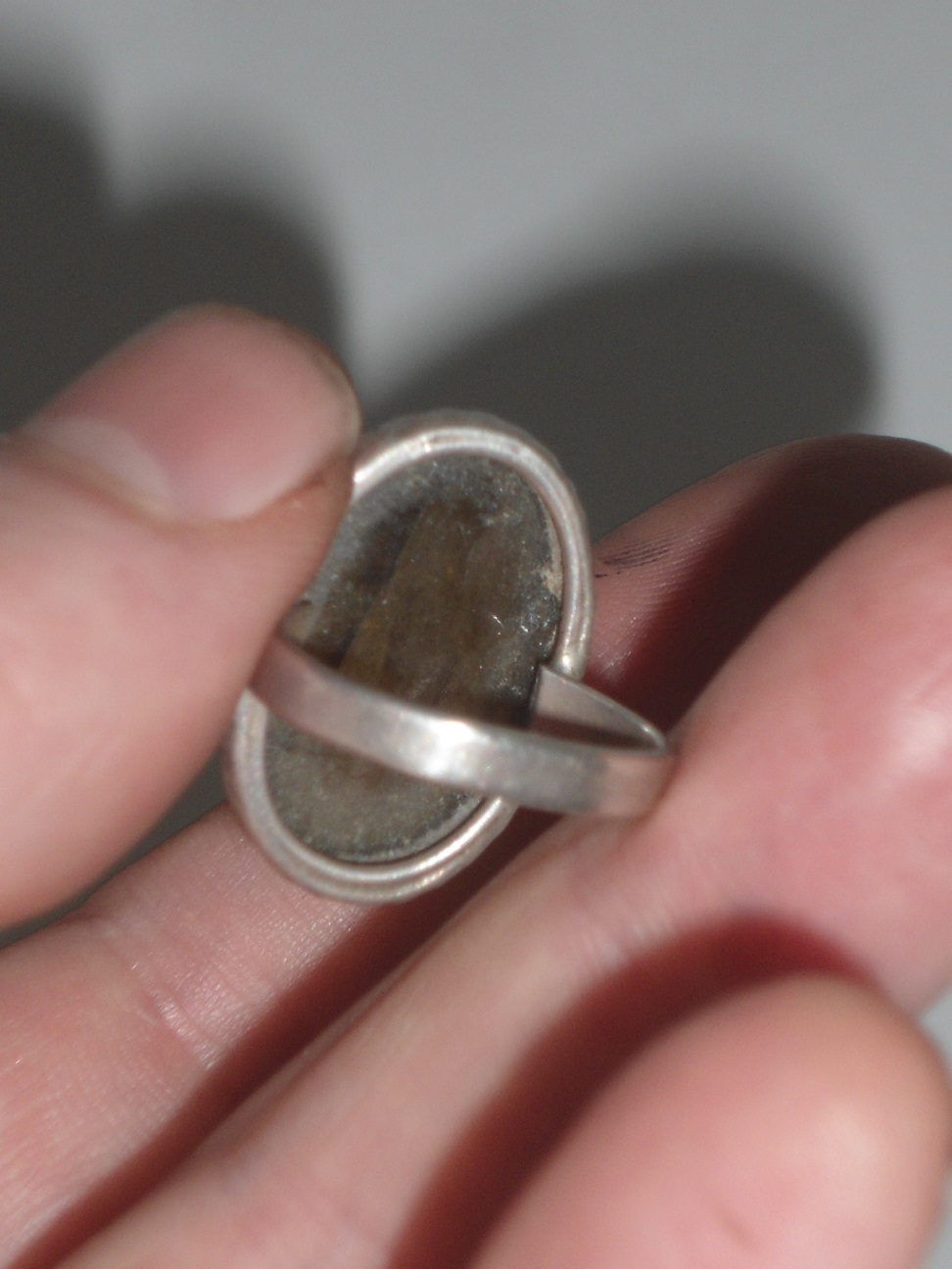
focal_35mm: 105
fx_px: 3850
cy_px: 634
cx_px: 476
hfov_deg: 14.1
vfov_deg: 18.7
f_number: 5.9
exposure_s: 1/60
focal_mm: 18.8
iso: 80
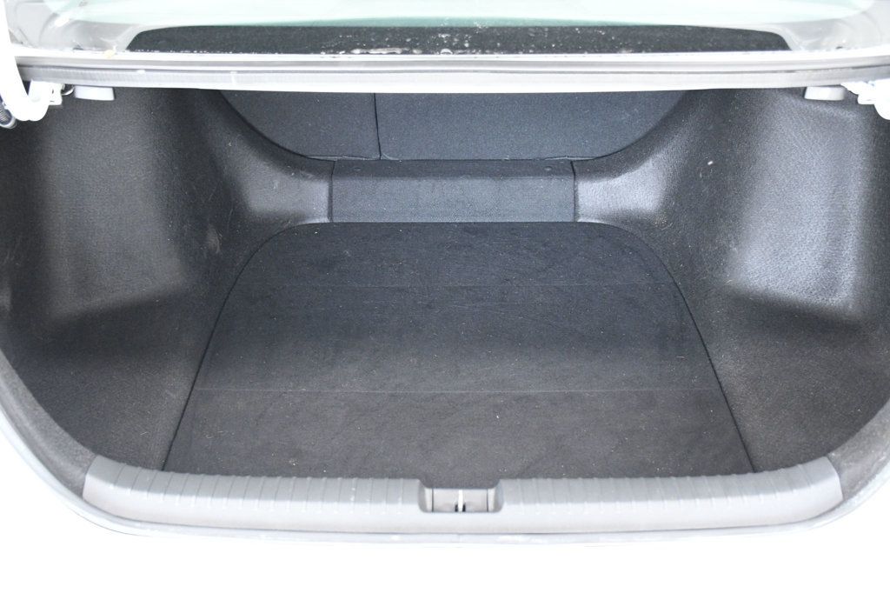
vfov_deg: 33.4
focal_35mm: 40
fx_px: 989
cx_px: 445
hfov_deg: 48.5
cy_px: 296
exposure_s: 1/100
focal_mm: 27
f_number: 4.5
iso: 2500
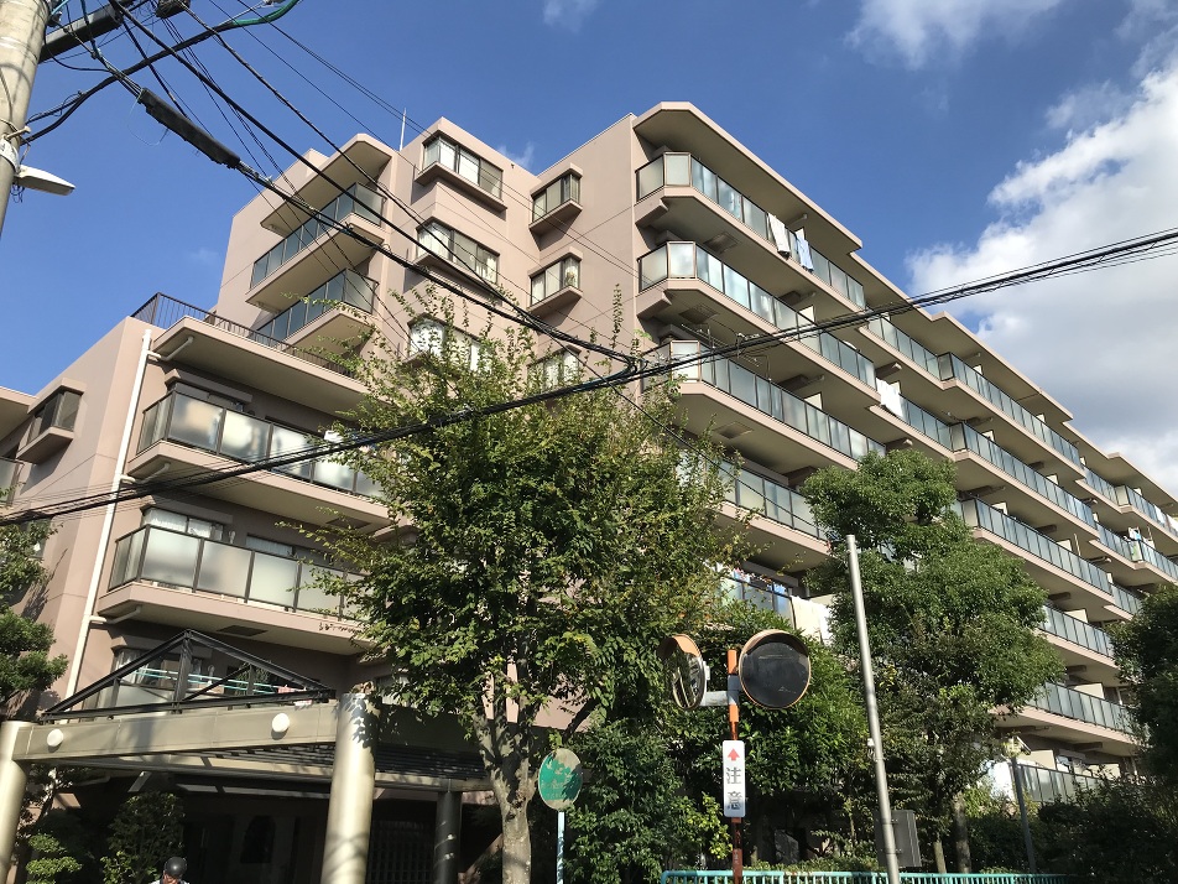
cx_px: 589
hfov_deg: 63.4
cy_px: 442
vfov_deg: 49.7
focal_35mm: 28
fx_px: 953
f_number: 1.8
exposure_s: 1/1880
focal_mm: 3.99
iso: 20
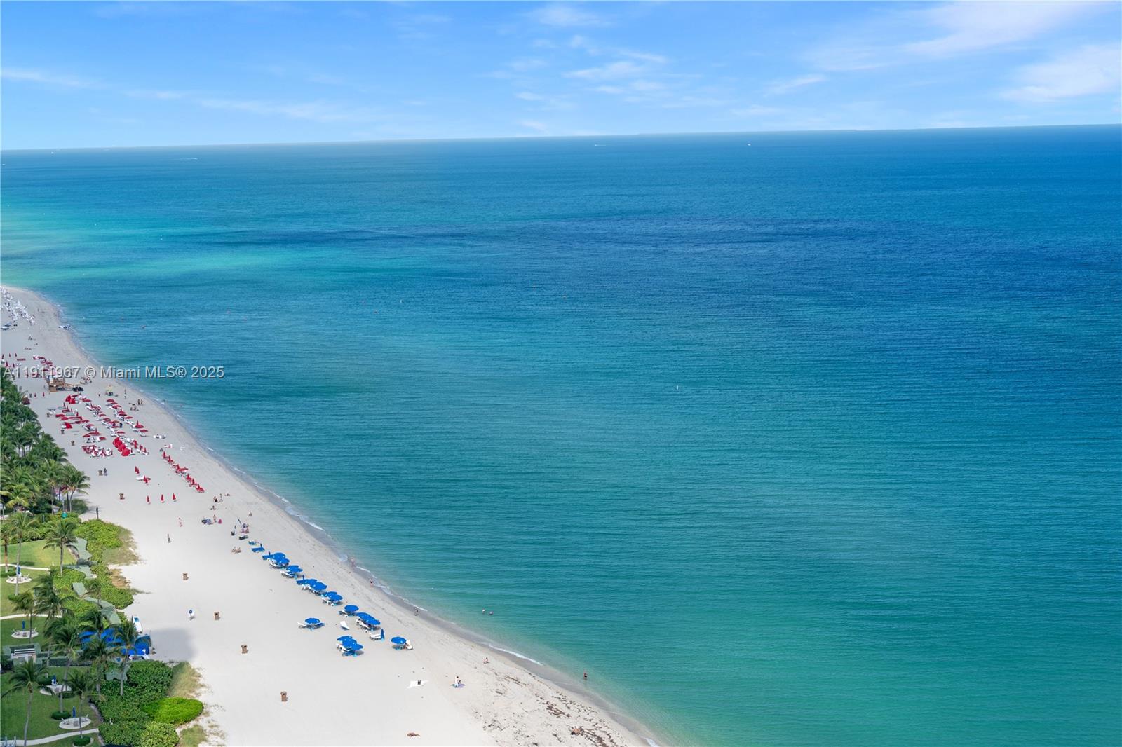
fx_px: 1558
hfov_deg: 39.6
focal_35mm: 50
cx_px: 561
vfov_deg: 27.0
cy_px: 374
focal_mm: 50
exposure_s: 1/50
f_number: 9
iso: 100
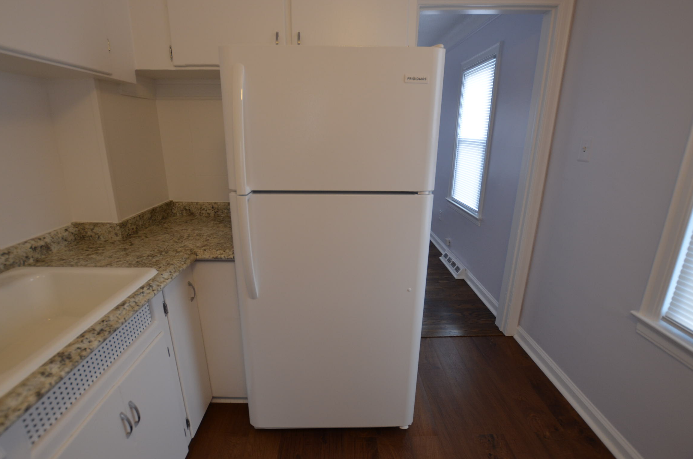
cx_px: 333
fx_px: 307
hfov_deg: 96.8
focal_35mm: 16
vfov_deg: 73.5
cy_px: 227
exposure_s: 1/60
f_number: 4
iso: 400
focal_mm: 10
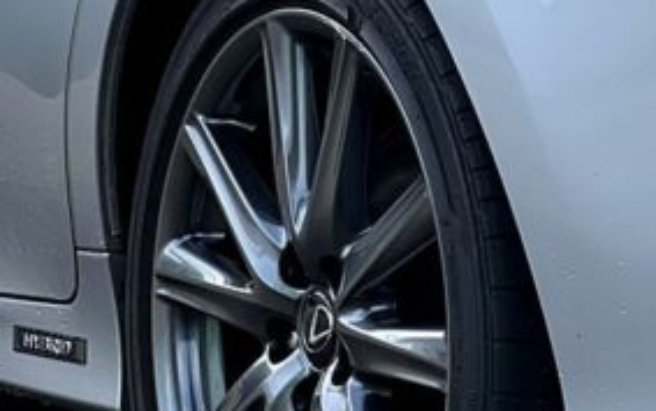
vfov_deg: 5.7
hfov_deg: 8.9
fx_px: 4131
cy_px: -86
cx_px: 853
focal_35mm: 231
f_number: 2.8
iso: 25
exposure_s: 1/193
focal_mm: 9
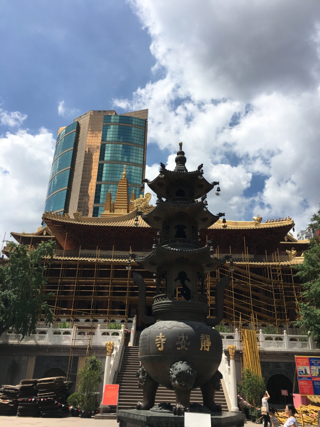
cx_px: 160
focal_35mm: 29
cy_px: 214
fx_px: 357
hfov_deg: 48.2
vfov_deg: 61.7
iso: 25
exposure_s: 1/2079
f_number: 2.2
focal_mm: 4.15
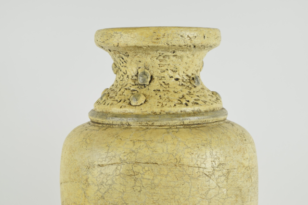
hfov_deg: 24.6
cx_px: 154
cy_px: 102
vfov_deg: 16.6
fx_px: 706
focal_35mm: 82
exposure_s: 1/125
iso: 400
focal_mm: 55
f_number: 8
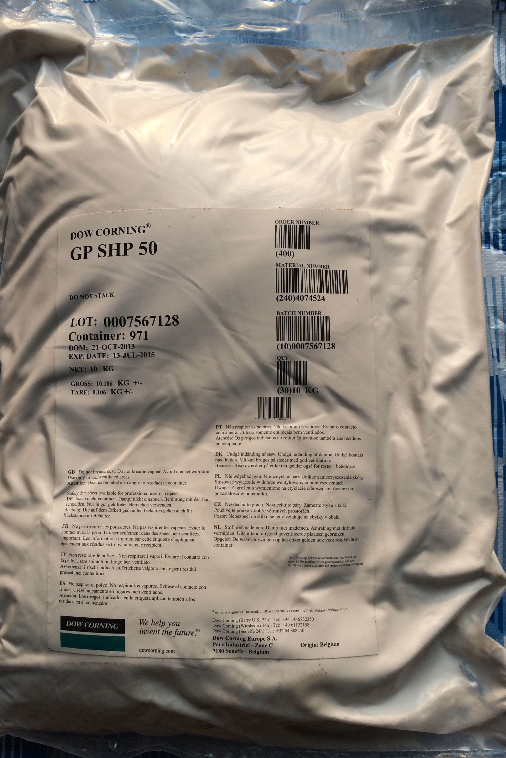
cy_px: 381
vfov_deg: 58.7
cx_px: 232
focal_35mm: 32
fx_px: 675
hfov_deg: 41.1
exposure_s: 1/774
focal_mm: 4.12
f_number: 2.2
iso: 32
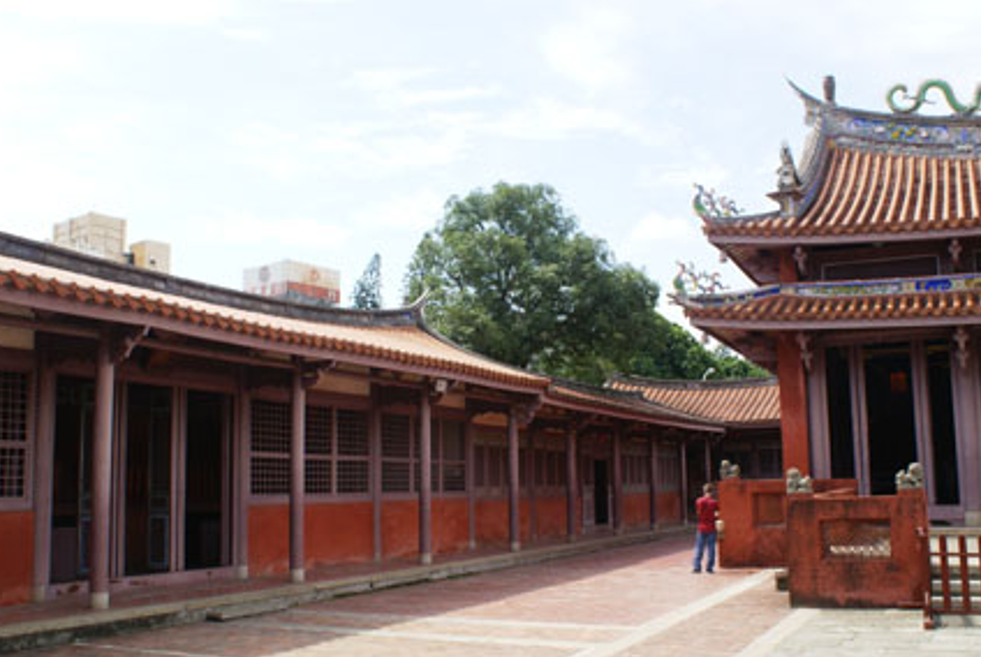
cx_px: 504
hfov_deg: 54.4
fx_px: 955
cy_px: 346
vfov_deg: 38.0
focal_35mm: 35
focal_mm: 22
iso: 100
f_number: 10
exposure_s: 1/100
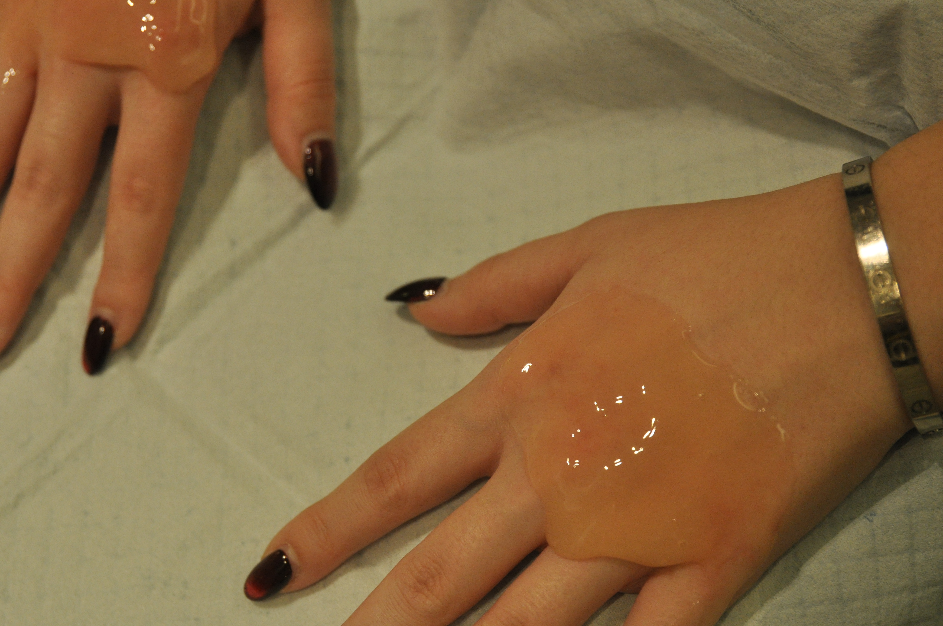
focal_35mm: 76
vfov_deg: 17.9
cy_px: 327
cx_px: 464
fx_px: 1988
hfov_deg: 26.7
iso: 800
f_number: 4
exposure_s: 1/250
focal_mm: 48
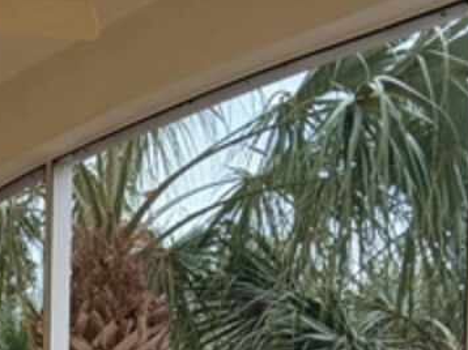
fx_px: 1256
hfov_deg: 20.0
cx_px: -61
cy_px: 582
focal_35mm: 93
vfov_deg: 14.4
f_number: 1.8
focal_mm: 3.98
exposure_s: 1/120
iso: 25
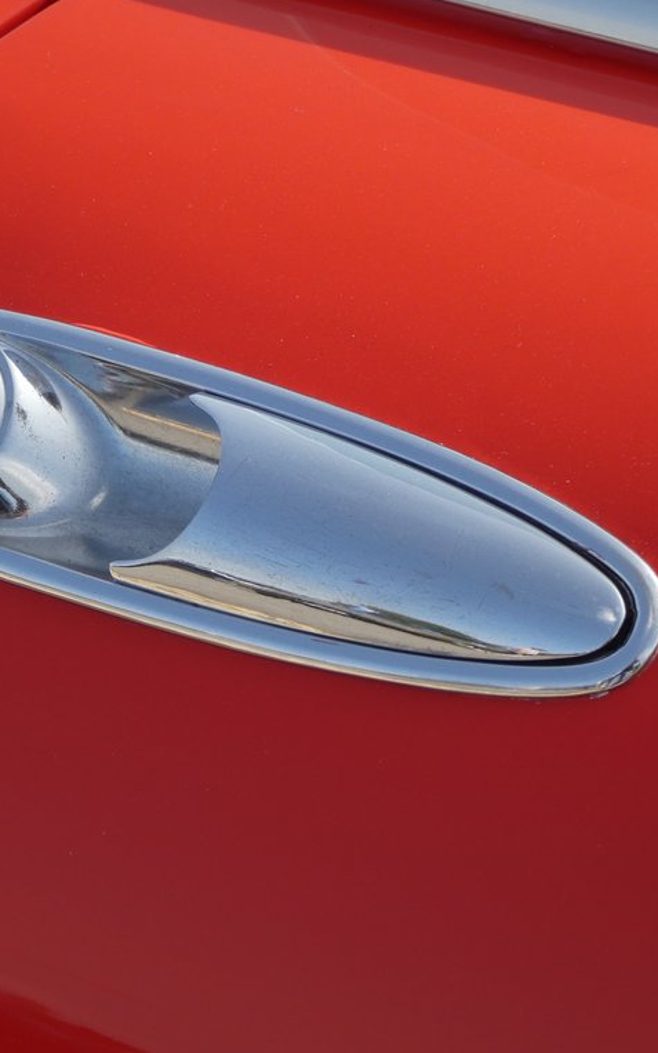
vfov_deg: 11.3
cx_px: 288
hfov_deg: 7.1
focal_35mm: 185
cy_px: 526
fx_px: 5307
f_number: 5.2
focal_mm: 23.3
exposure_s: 1/320
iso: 80
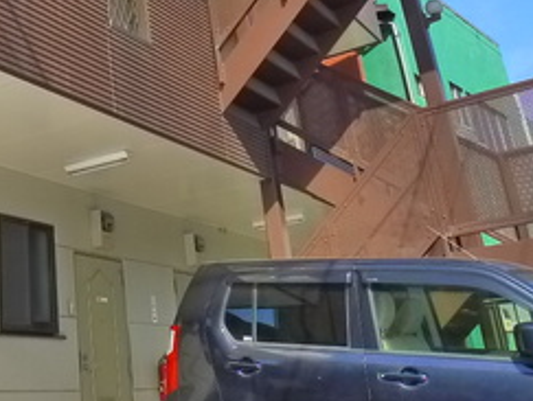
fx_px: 1064
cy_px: -12
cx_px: 42
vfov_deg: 20.6
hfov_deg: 27.0
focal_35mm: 69
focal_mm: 5.1
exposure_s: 1/500
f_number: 4
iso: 400
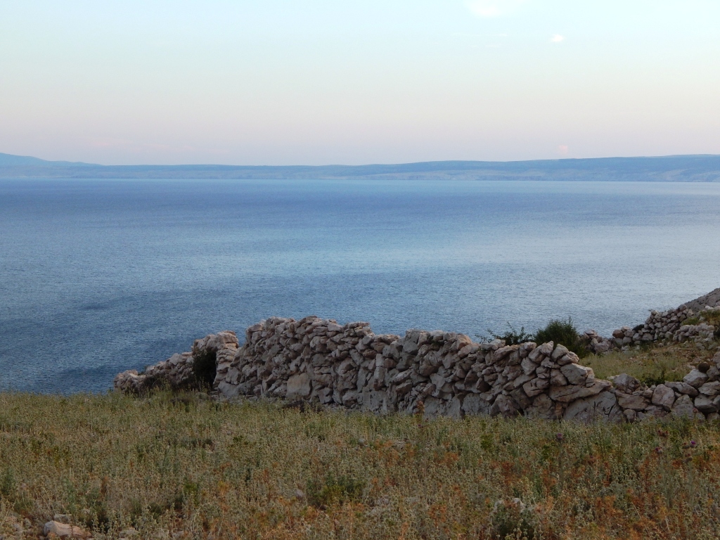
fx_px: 1768
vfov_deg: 17.4
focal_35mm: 85
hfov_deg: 23.0
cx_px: 360
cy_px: 270
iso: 125
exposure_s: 1/125
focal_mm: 15.3
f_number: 4.3
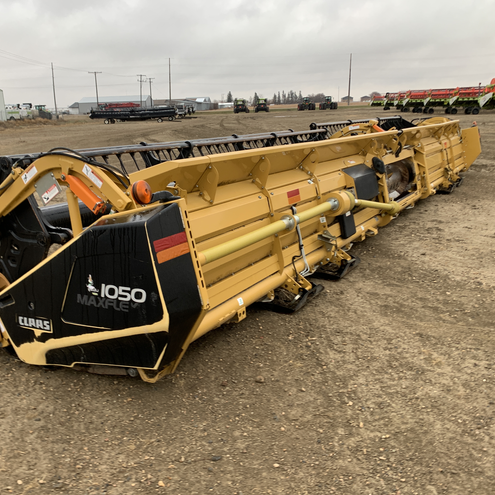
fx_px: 502
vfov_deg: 52.5
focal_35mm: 31
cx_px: 221
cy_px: 245
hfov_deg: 52.4
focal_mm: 4.25
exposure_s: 1/121
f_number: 1.8
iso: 64
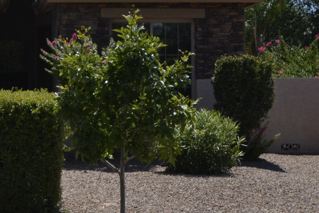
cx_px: 8
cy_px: 55
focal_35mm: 109
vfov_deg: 12.5
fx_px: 966
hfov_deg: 18.3
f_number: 10
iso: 1000
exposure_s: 1/2000
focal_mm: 24
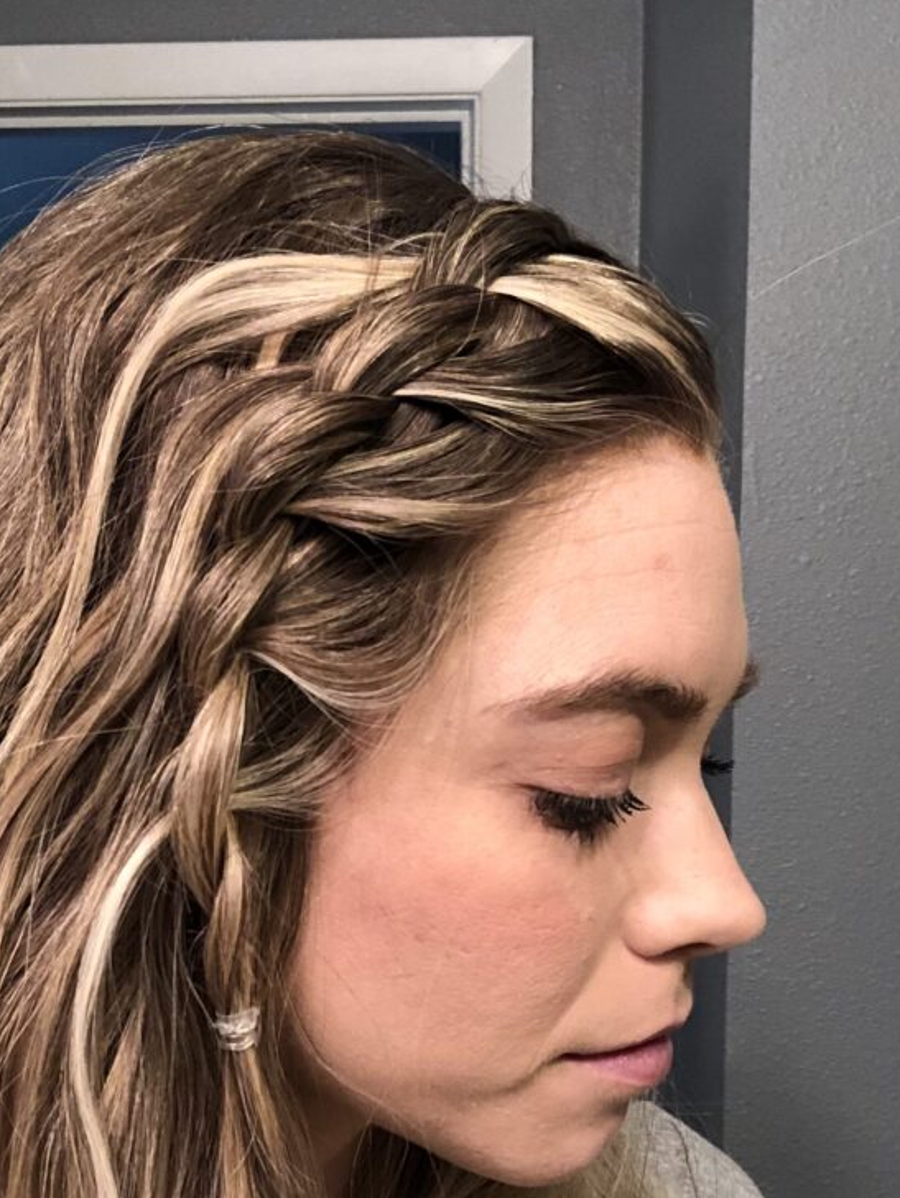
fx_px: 1558
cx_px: 313
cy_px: 805
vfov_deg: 41.5
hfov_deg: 32.0
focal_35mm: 45
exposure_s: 1/60
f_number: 2.2
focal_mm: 2.87
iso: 250
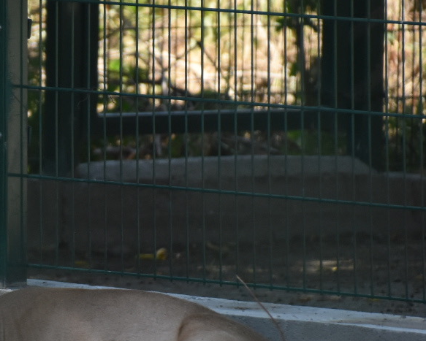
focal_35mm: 1173
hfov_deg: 1.6
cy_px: 267
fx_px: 14797
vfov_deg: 1.3
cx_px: 82
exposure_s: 1/1000
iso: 1000
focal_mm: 300
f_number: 6.3
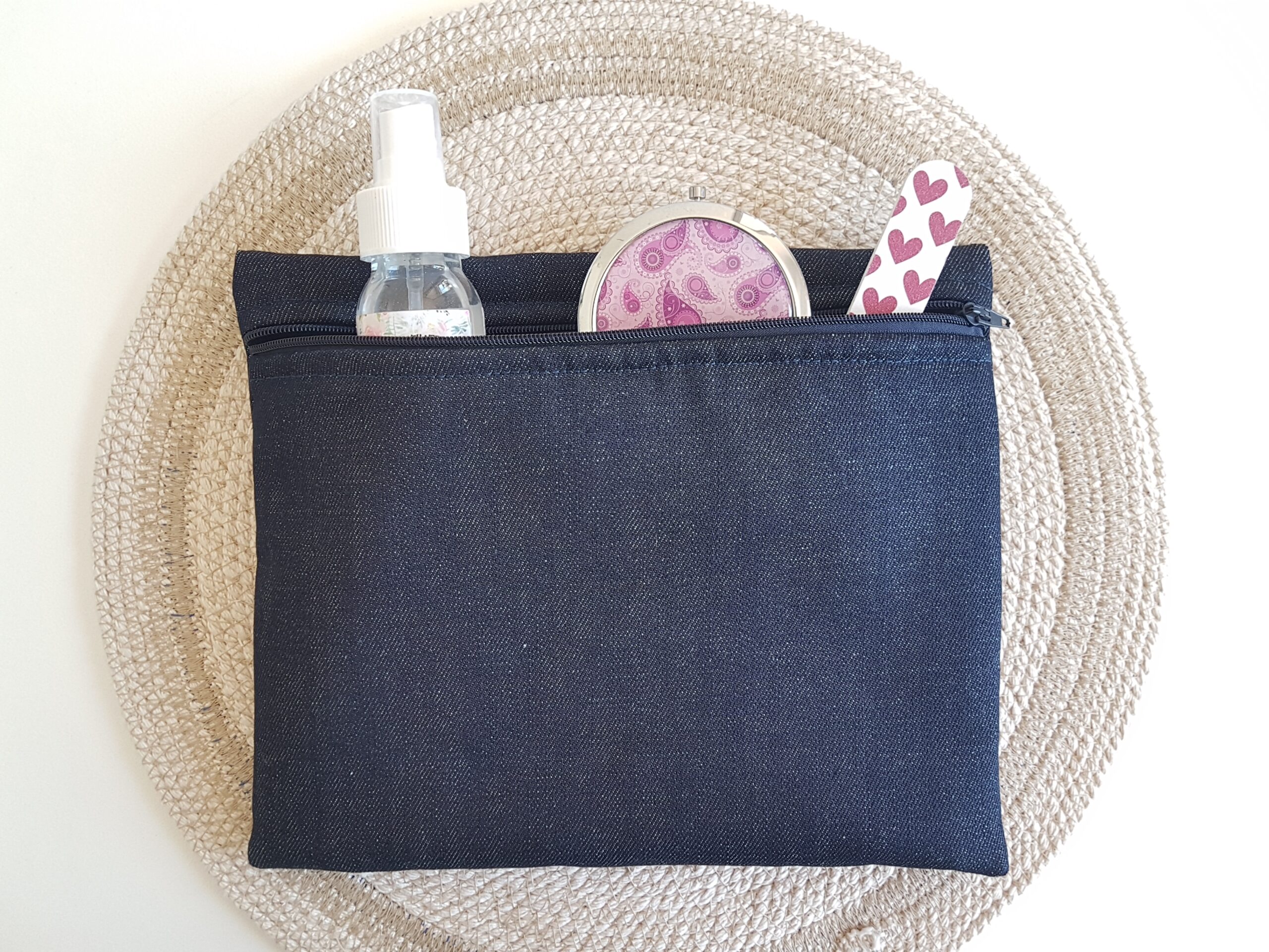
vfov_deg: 53.1
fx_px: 953
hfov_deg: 67.3
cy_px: 476
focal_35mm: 26
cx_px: 634
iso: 50
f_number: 1.7
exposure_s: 1/60
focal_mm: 4.2
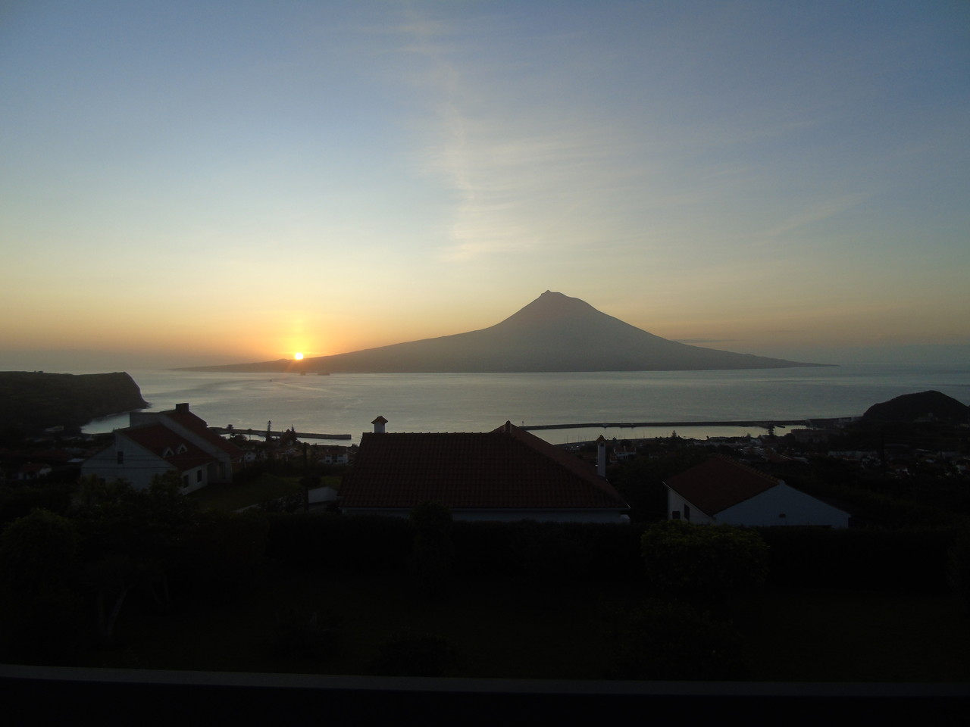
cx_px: 485
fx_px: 701
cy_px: 364
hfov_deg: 69.4
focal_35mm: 25
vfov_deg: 54.9
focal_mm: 4.4
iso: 80
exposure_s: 1/320
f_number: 3.4
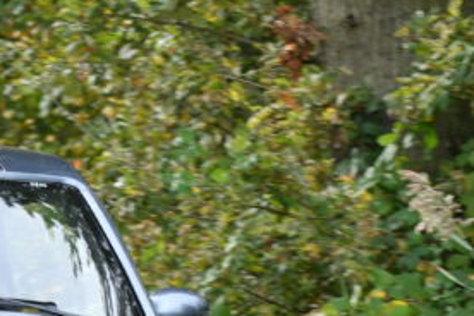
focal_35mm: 567
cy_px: 439
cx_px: -72
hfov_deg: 3.6
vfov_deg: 2.4
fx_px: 7465
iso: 400
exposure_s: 1/250
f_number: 5
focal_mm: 102
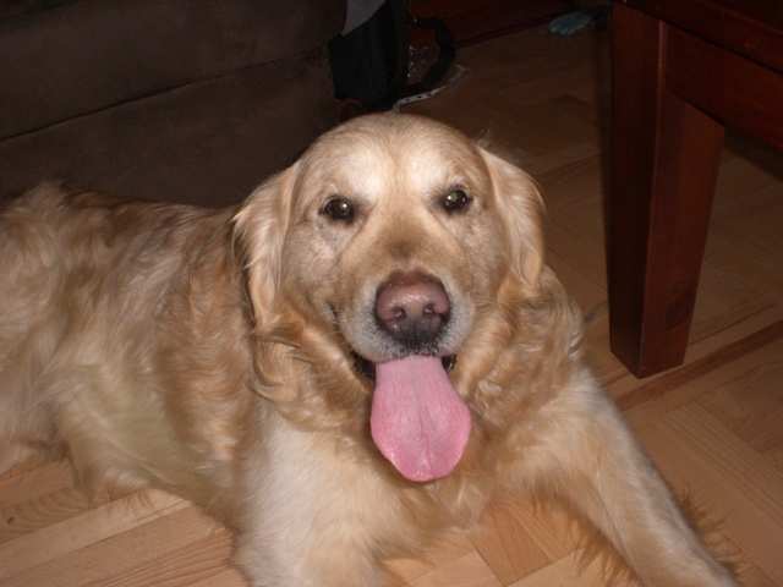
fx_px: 860
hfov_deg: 49.0
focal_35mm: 38
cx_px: 392
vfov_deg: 37.7
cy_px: 294
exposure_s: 1/60
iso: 200
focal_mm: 6.3
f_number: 3.1
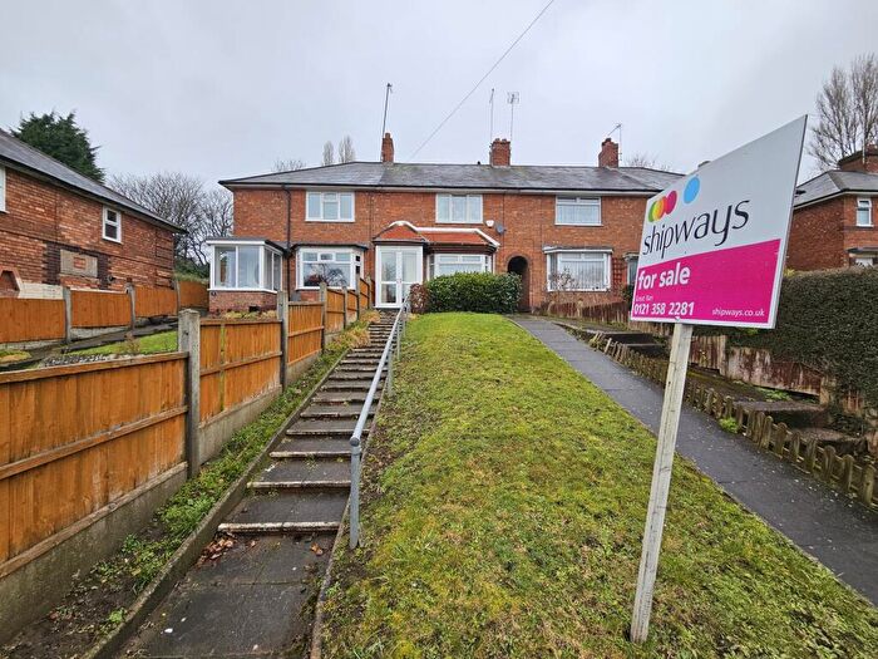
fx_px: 330
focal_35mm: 13
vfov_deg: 89.9
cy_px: 330
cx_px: 439
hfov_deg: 106.2
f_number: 2.2
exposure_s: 1/420
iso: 50
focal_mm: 2.2
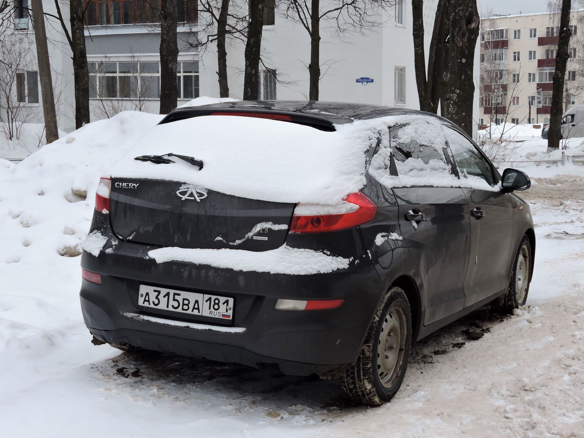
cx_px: 292
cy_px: 219
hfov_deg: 34.9
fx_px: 928
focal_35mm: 55
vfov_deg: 26.6
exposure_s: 1/60
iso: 100
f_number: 4
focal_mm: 9.9
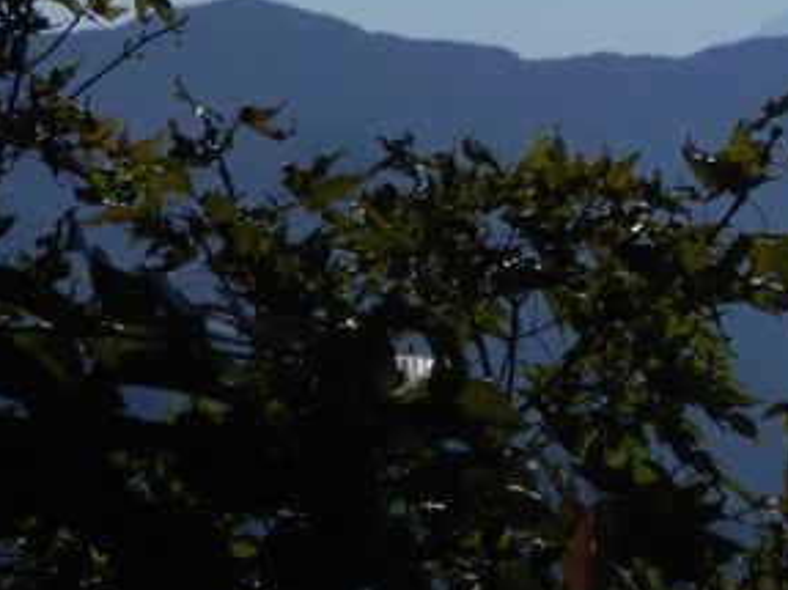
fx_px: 9784
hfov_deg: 4.6
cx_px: 914
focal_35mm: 430
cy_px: 85
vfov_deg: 3.5
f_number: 15.6
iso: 80
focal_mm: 27.5
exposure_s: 1/200
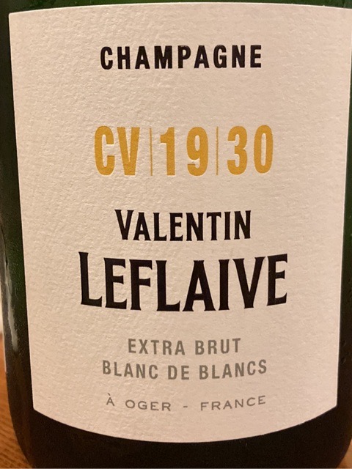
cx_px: 176
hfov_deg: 22.9
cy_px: 234
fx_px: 868
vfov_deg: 30.3
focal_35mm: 64
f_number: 1.8
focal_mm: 3.99
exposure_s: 1/40
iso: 640
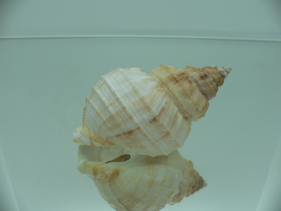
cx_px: 140
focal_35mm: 35
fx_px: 284
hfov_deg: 52.6
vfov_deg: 40.7
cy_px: 106
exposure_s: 1/80
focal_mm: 4.6
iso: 80
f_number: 2.8
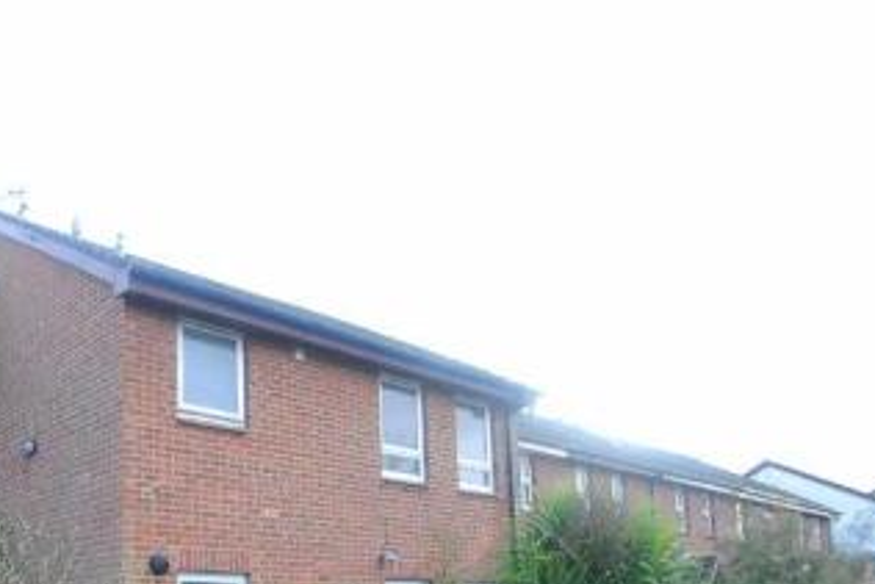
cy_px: 547
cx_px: 270
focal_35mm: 31
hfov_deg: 58.5
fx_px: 754
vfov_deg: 38.8
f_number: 5
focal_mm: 10
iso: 200
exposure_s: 1/100
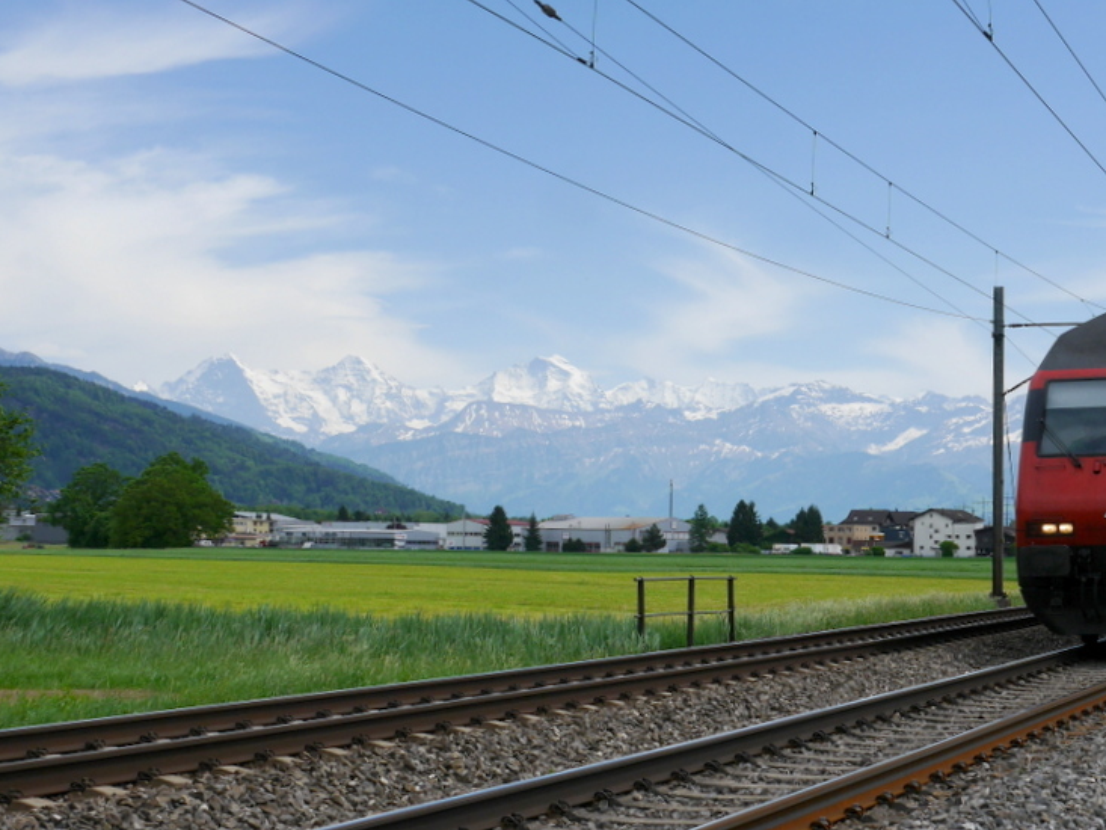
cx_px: 806
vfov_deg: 20.4
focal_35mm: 72
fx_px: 2301
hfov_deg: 26.7
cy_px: 389
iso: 160
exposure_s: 1/500
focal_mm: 24
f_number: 9
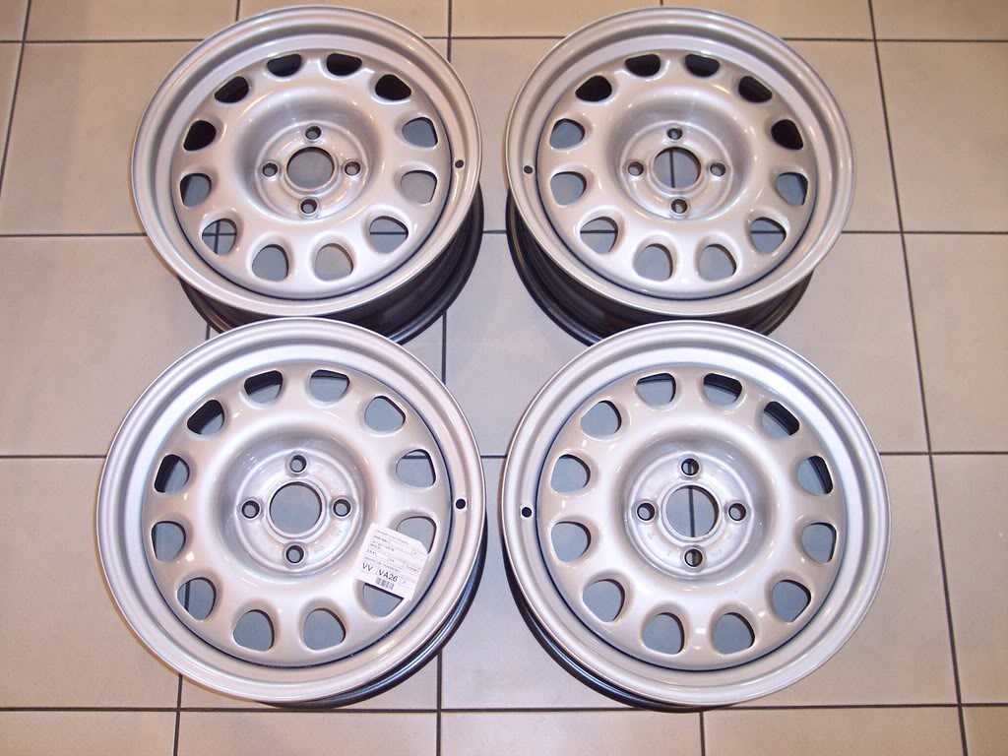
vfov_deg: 37.7
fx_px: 1107
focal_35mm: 38
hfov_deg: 49.0
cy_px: 378
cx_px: 504
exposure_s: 1/30
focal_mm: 8
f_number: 2.8
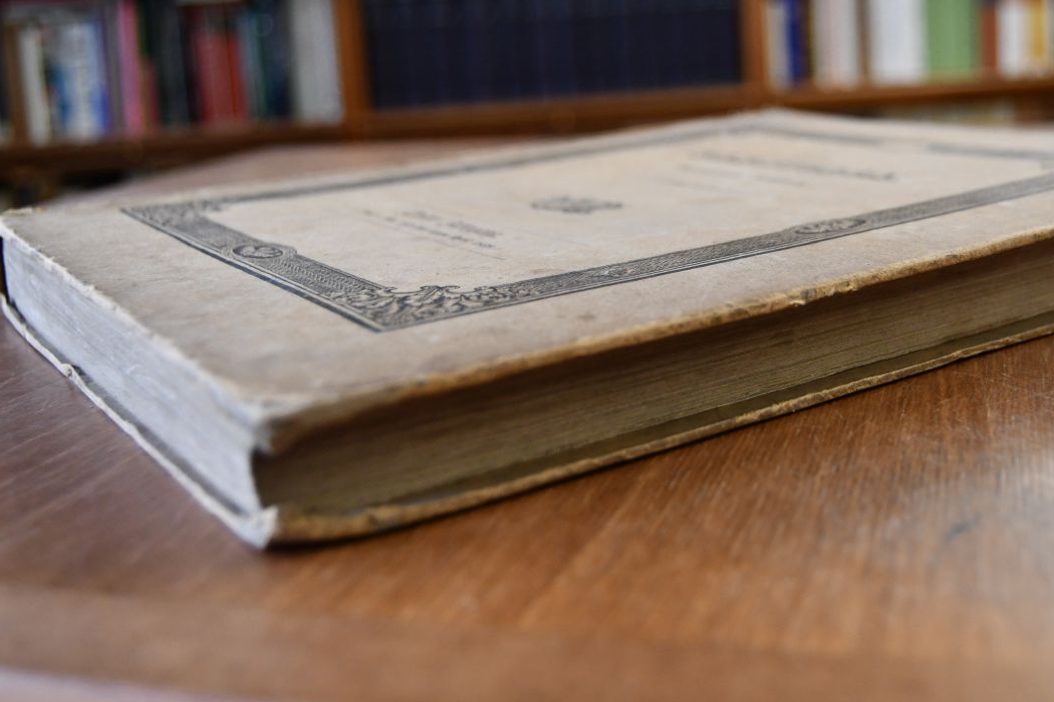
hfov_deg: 43.3
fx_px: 1317
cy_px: 243
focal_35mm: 45
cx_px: 653
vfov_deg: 29.7
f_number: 3.8
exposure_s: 1/125
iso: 1100
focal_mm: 23
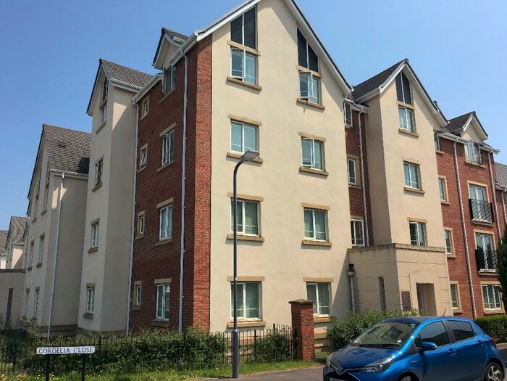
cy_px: 190
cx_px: 254
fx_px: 425
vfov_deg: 48.2
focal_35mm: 29
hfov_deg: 61.7
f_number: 2.2
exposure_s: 1/1637
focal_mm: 4.15
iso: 25
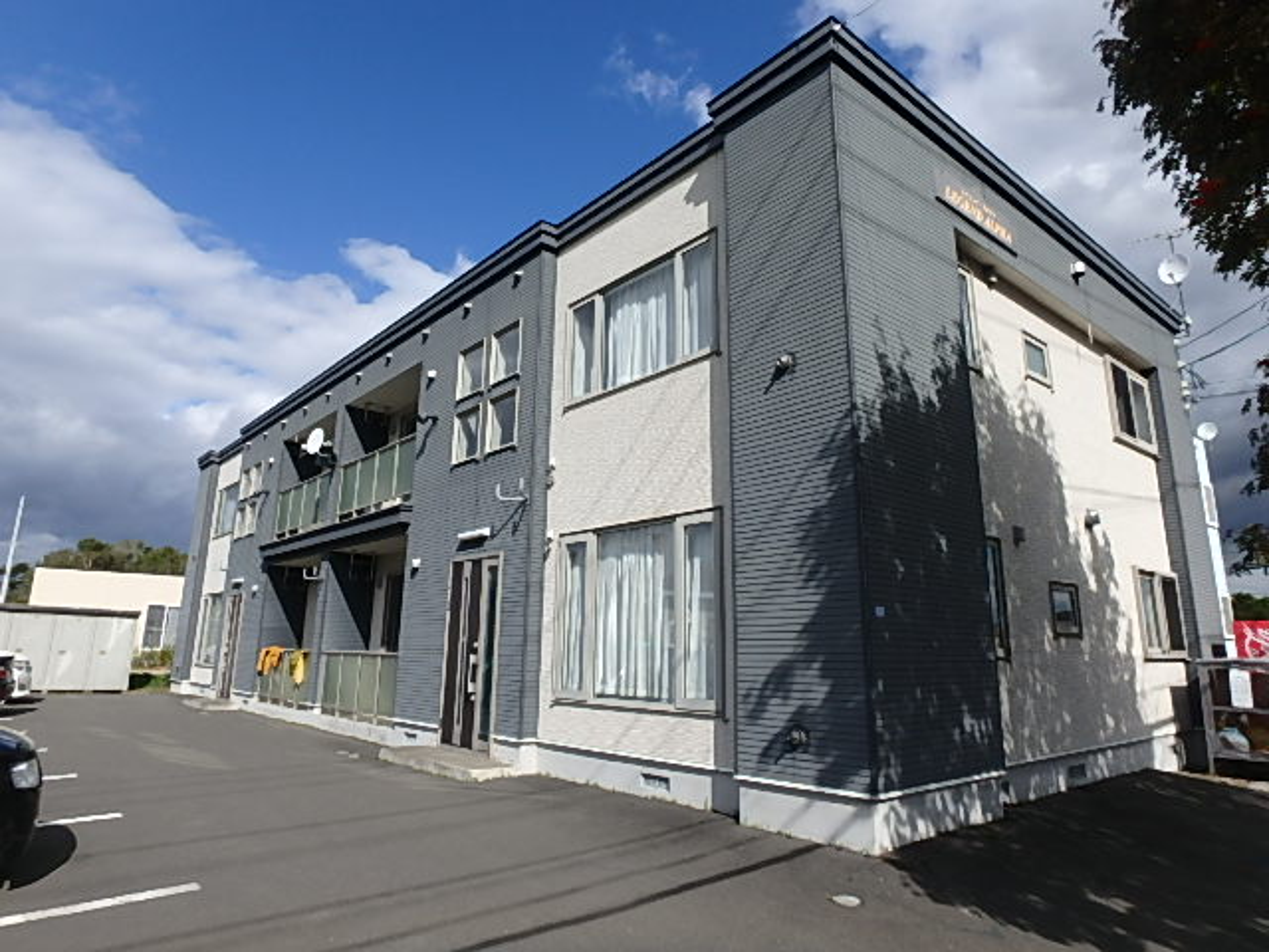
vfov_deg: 63.4
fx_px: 770
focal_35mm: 21
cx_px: 634
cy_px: 476
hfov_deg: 79.0
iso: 125
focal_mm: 3.7
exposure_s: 1/640
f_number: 6
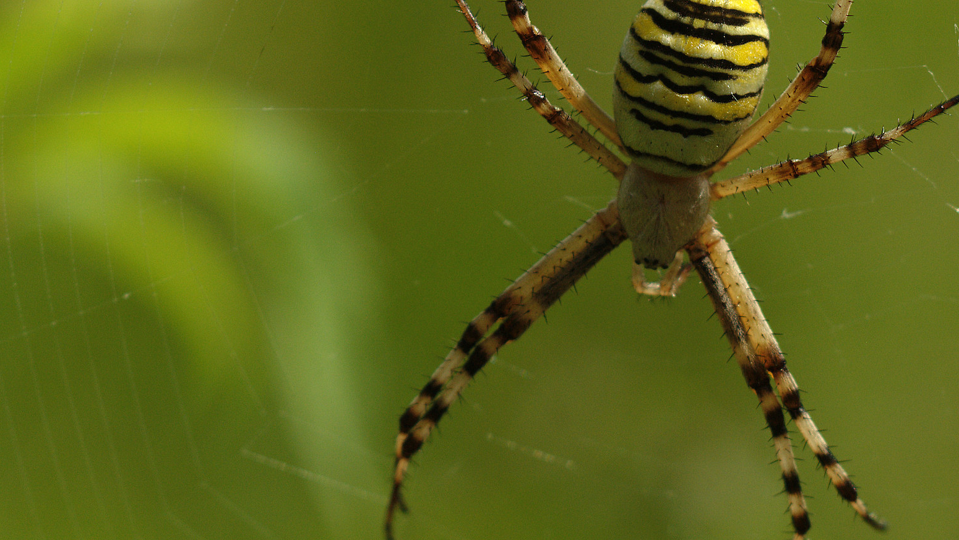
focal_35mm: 256
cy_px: 176
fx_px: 6505
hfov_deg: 8.4
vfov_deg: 4.7
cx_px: 692
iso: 250
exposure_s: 1/1000
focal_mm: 105
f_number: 5.6
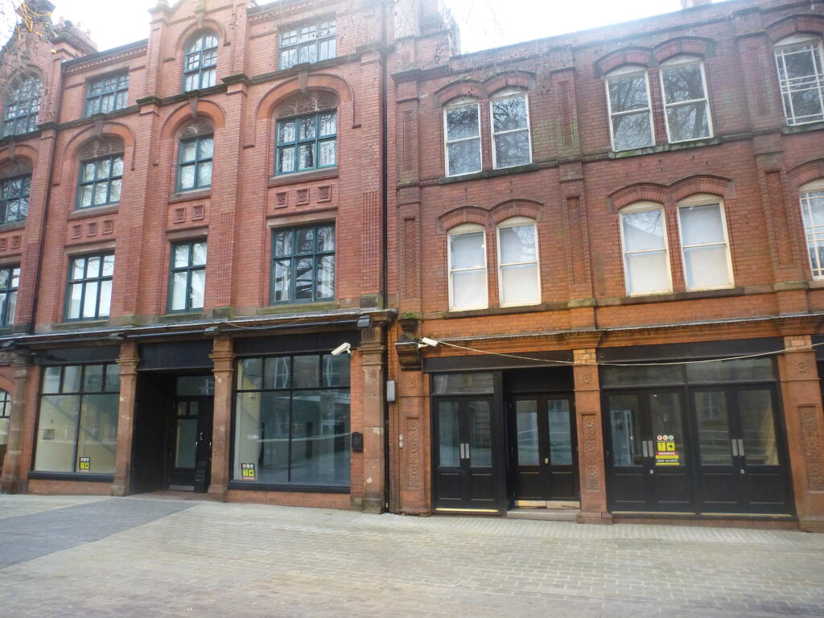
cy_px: 309
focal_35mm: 24
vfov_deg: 56.8
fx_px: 571
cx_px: 412
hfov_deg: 71.6
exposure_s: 1/25
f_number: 3.3
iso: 400
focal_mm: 4.3
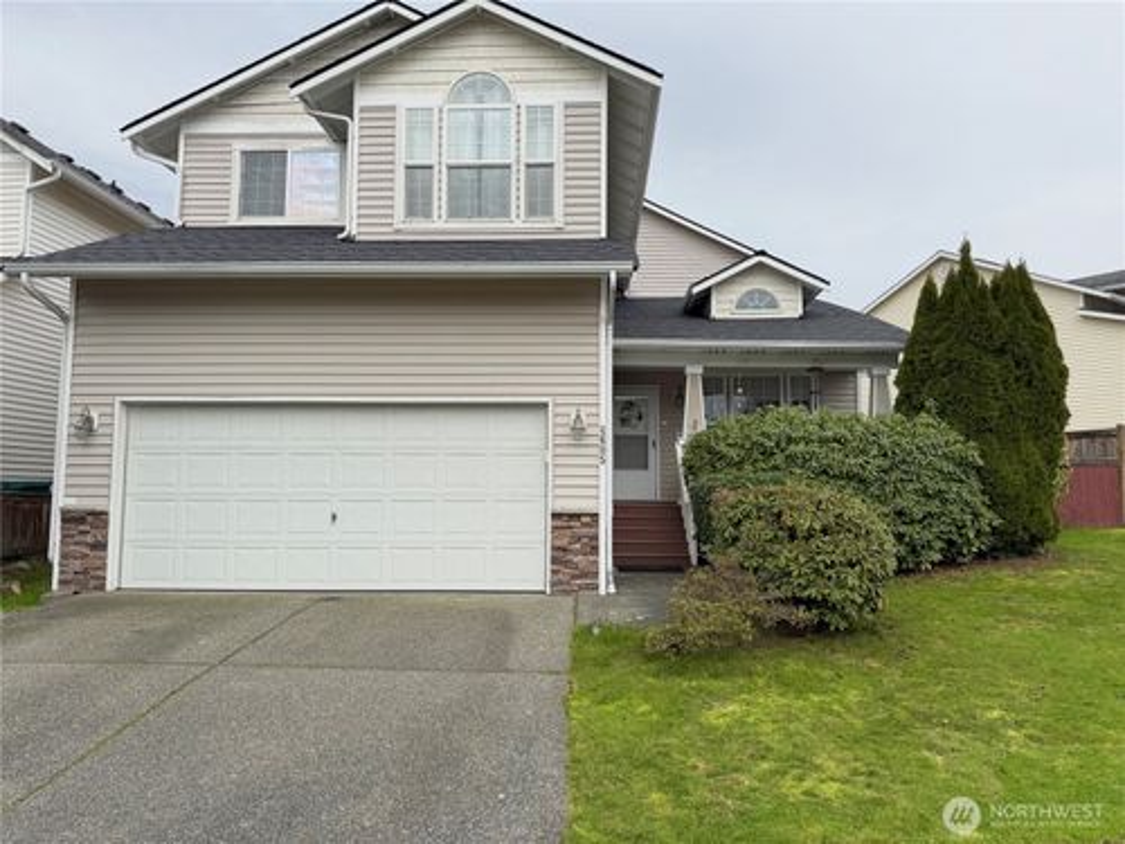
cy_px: 422
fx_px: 780
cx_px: 562
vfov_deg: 56.8
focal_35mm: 24
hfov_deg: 71.6
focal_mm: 6.76
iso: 80
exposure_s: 1/858
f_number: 1.78
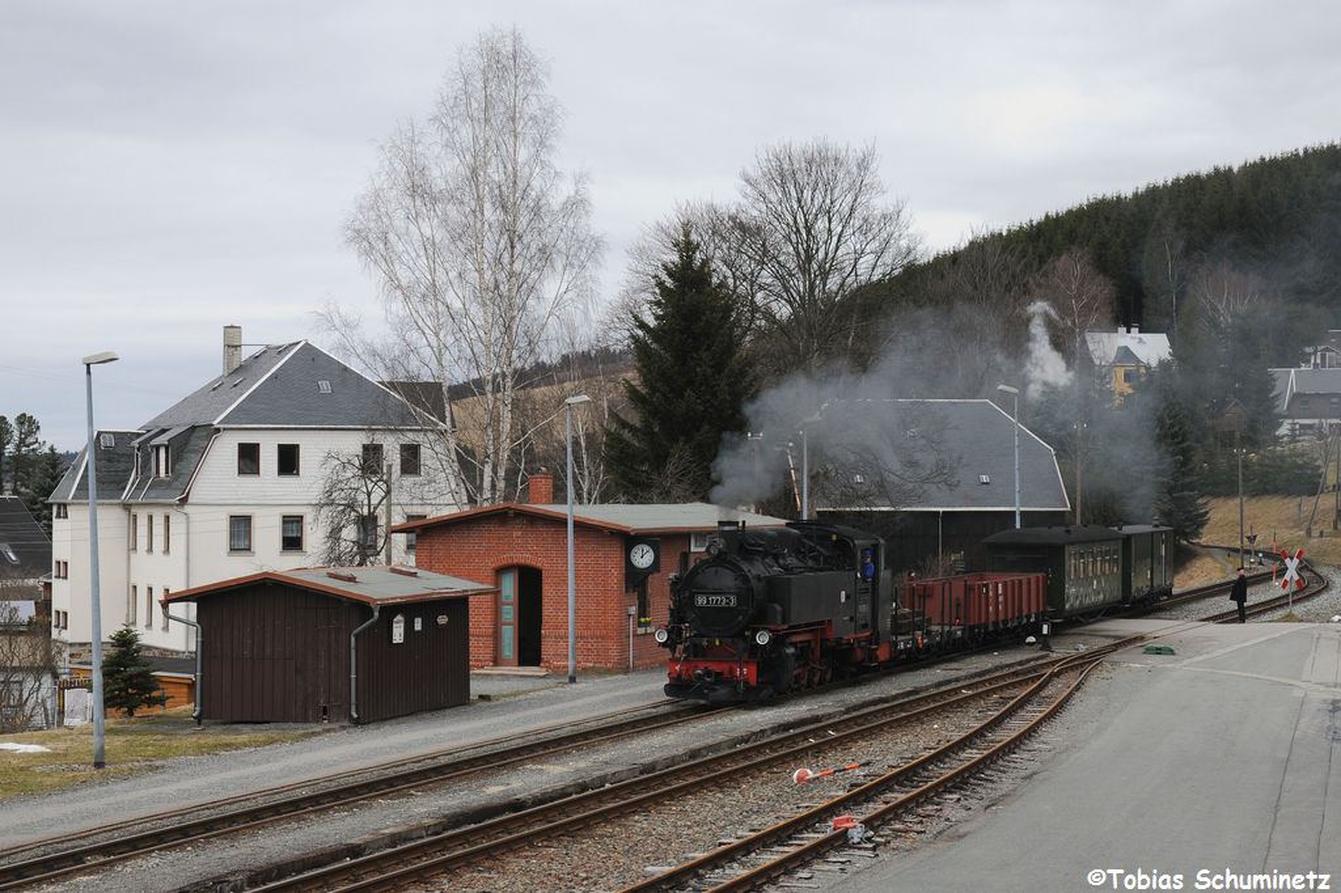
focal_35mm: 63
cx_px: 670
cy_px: 446
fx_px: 2346
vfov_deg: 21.6
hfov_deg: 31.9
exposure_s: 1/500
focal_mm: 42
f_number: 7.1
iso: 250
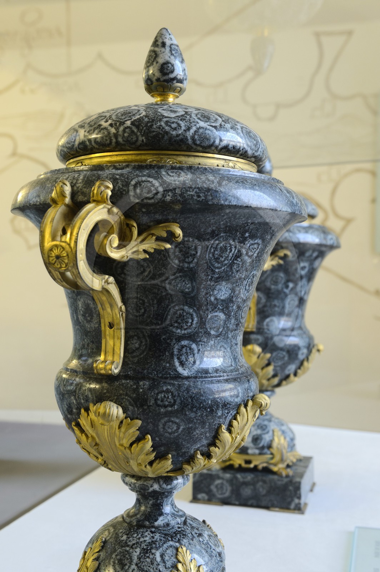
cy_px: 286
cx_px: 190
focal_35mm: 48
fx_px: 761
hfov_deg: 28.0
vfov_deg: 41.1
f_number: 8
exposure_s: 1/5
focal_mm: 48
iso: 800
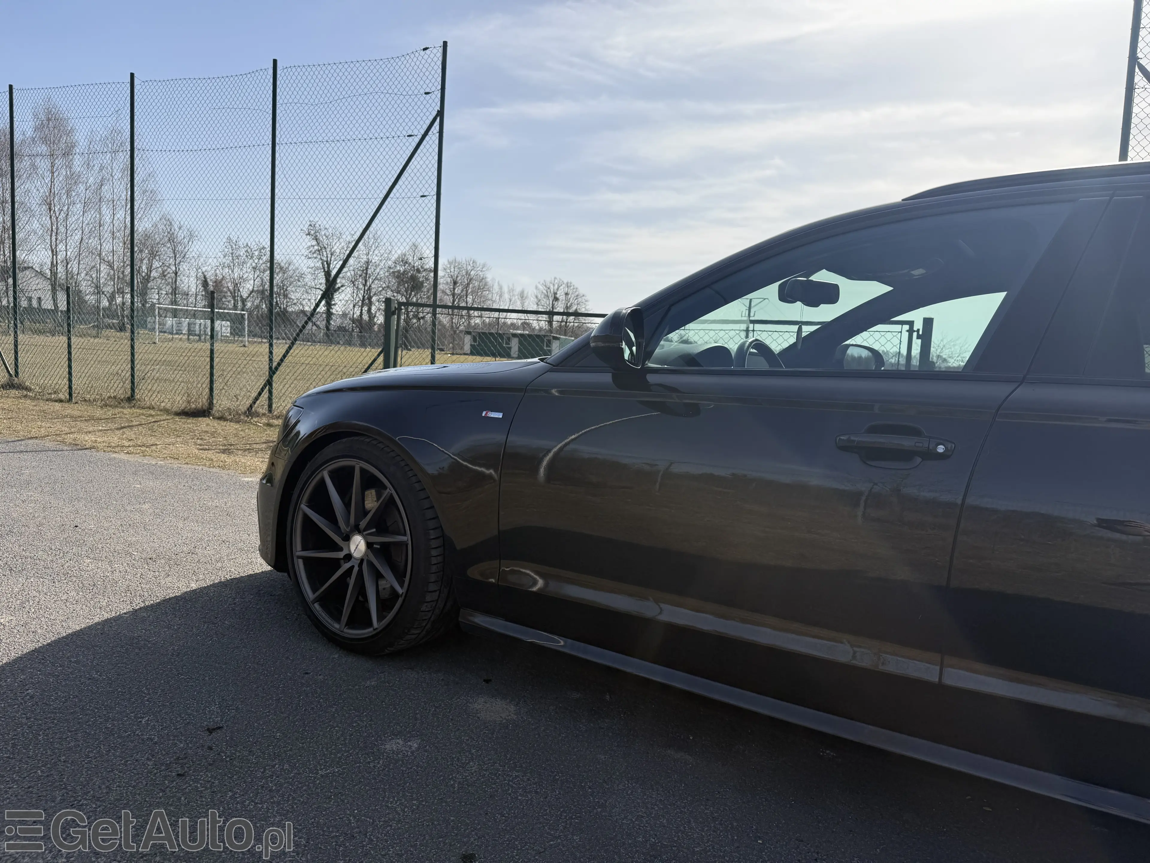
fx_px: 797
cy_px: 432
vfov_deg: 56.8
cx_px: 575
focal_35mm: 24
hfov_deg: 71.6
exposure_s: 1/6711
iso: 80
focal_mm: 6.76
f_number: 1.78
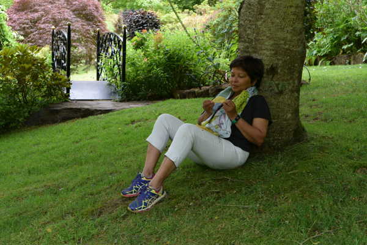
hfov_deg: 42.3
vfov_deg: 28.9
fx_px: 474
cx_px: 184
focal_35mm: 46
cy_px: 122
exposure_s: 1/160
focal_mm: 31
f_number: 6.3
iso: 400
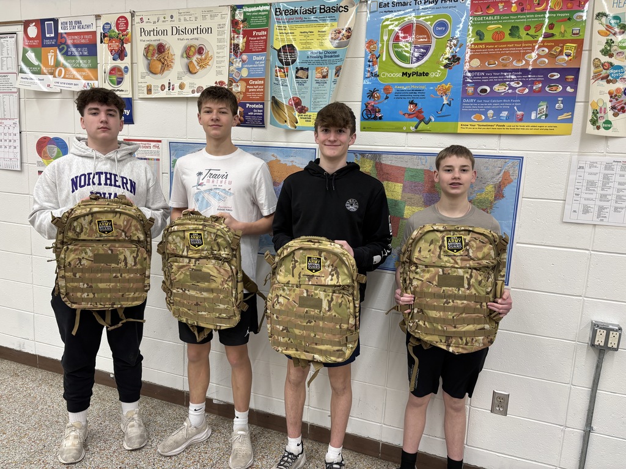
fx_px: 470
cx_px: 313
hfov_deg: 67.3
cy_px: 234
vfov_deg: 53.1
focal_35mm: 26
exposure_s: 1/60
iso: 100
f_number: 1.6
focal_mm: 5.96
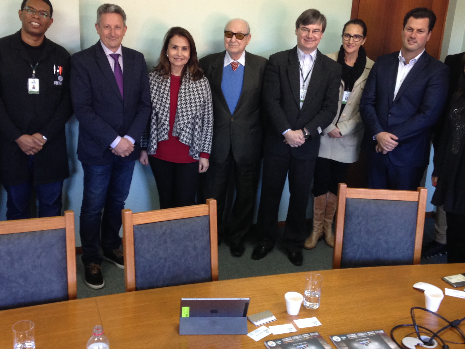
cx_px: 227
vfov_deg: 31.5
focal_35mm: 46
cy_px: 166
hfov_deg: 41.2
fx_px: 618
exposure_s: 1/20
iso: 125
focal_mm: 4.12
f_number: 2.4
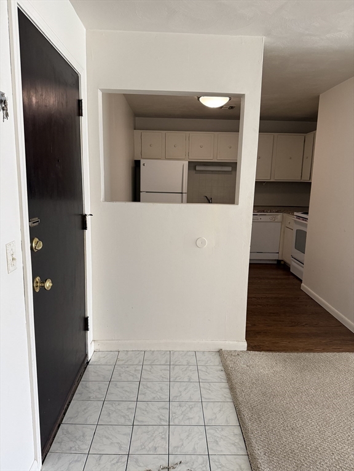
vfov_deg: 71.6
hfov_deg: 56.8
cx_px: 177
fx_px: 327
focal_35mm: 24
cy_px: 236
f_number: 1.78
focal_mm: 6.76
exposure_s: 1/60
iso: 320
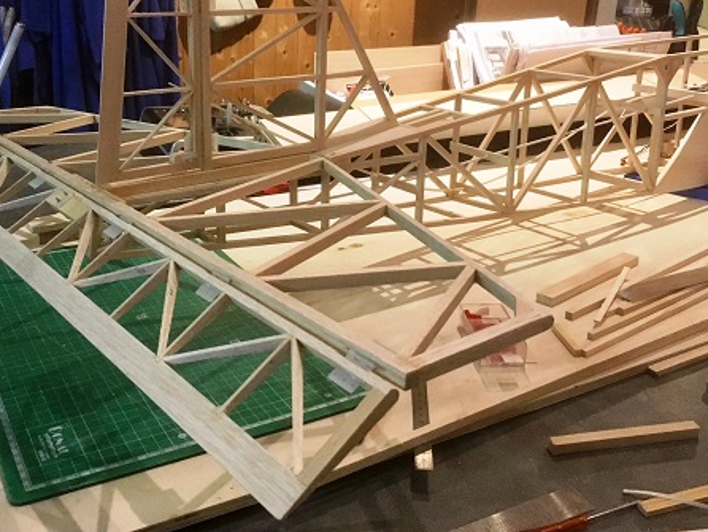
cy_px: 178
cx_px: 319
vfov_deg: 36.5
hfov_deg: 47.8
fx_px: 798
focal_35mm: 39
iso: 200
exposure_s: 1/17
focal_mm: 4.15
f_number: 2.2
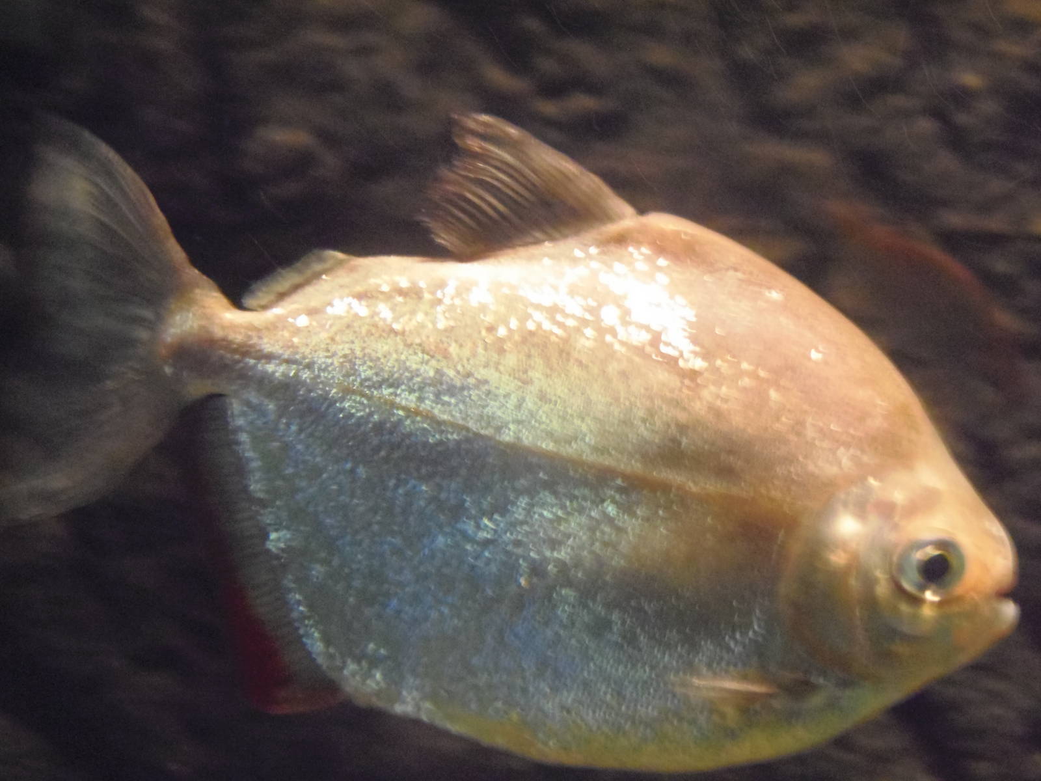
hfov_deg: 34.3
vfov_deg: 26.1
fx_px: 1684
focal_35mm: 56
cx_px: 520
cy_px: 390
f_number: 3.9
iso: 800
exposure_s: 1/8
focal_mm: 10.4
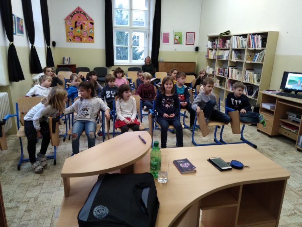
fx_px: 227
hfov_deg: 67.3
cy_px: 114
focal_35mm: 26
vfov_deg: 53.1
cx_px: 151
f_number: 2.2
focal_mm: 3.46
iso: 360
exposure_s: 1/25
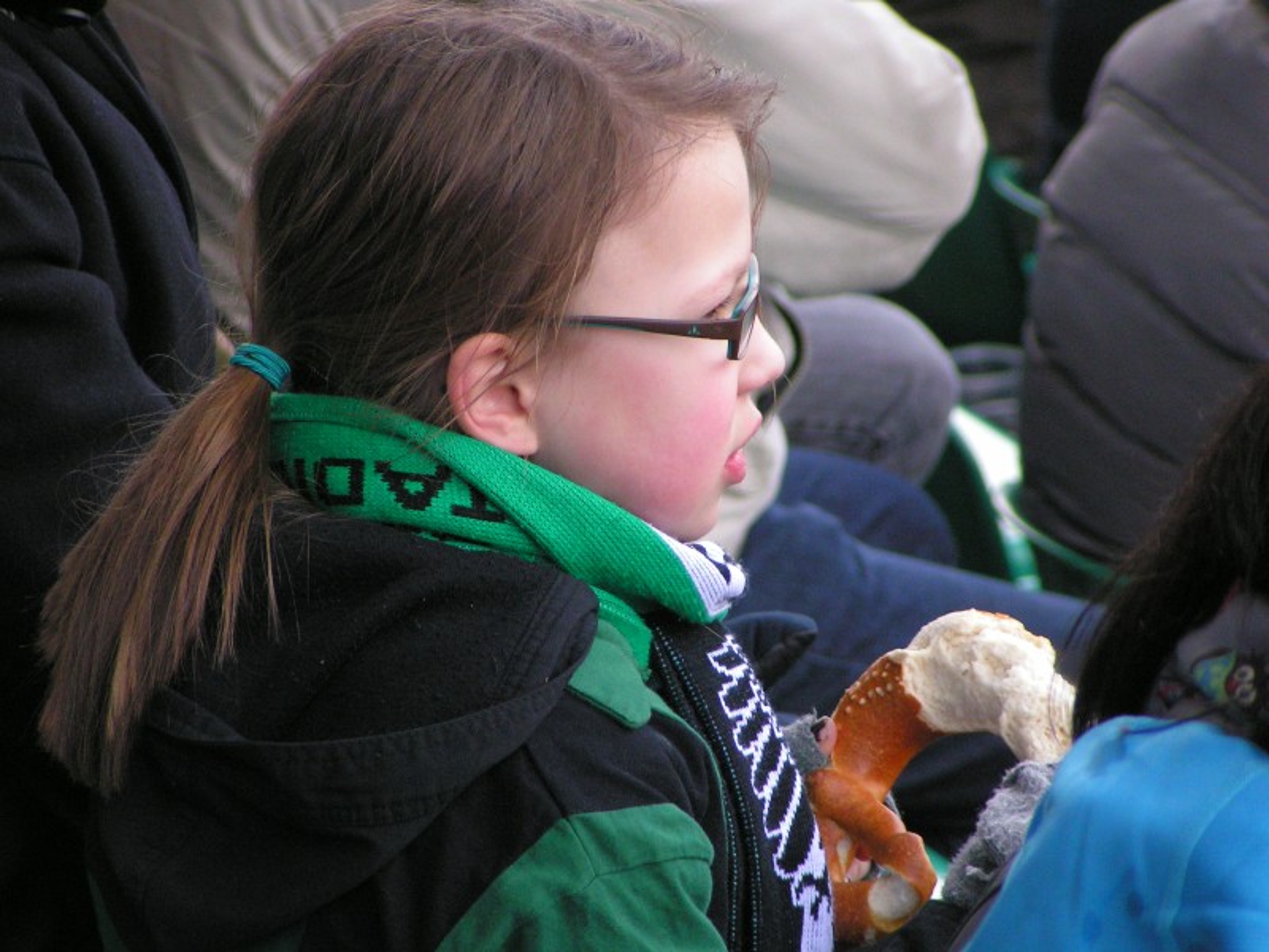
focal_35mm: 283
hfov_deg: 7.0
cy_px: 476
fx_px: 10375
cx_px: 634
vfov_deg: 5.3
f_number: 3.5
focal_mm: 43.3
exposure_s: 1/250
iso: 200
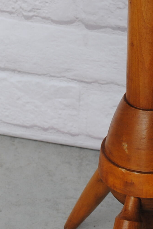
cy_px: 35
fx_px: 960
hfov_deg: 9.1
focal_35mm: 151
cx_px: 148
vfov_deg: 13.5
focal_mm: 26
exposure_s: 1/160
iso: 100
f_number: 6.3
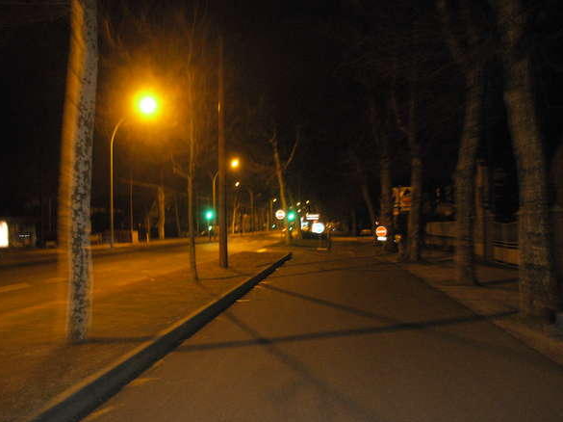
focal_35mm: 39
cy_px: 209
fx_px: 634
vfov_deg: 36.8
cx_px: 284
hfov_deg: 47.9
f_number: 2.9
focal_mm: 6.3
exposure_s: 1/7.1
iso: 400
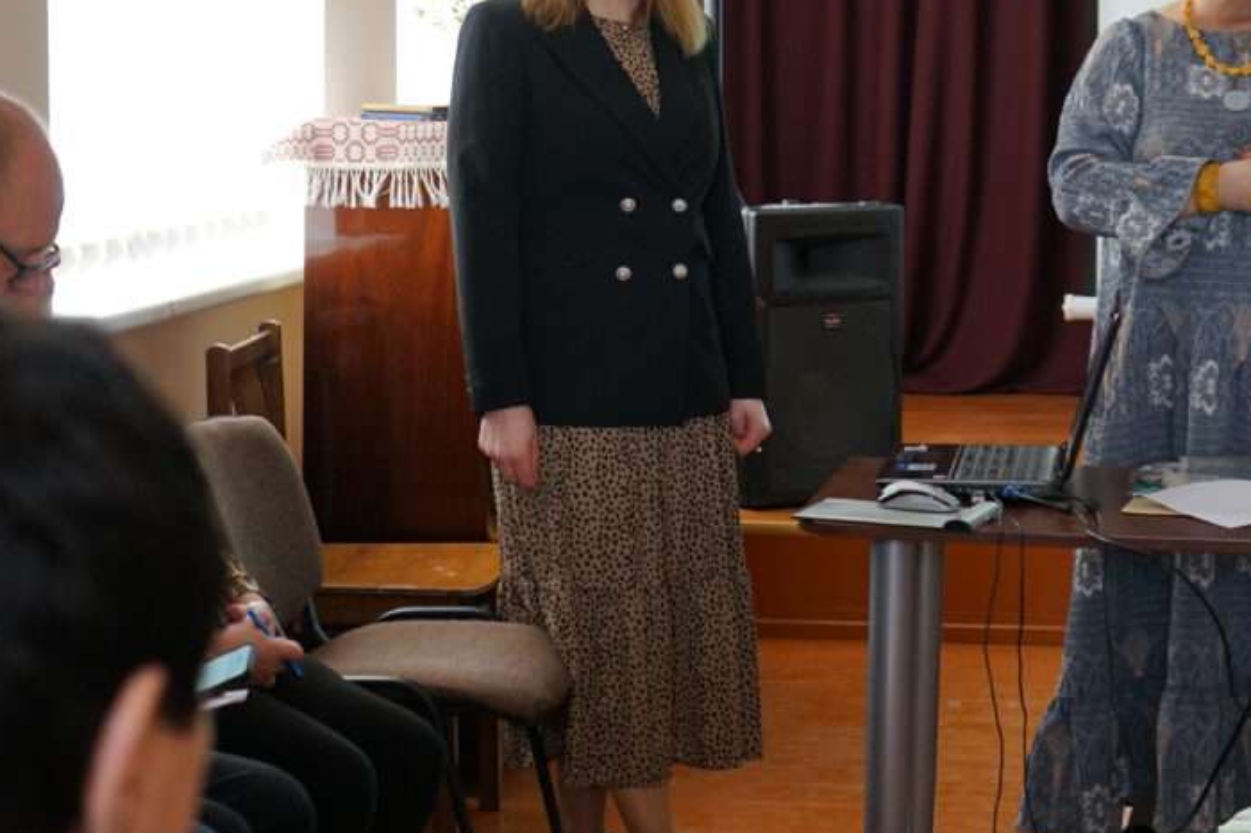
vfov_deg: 15.8
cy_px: 287
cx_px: 733
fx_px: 2987
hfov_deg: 23.6
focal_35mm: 86
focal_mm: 47
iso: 800
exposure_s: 1/60
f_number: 4.5
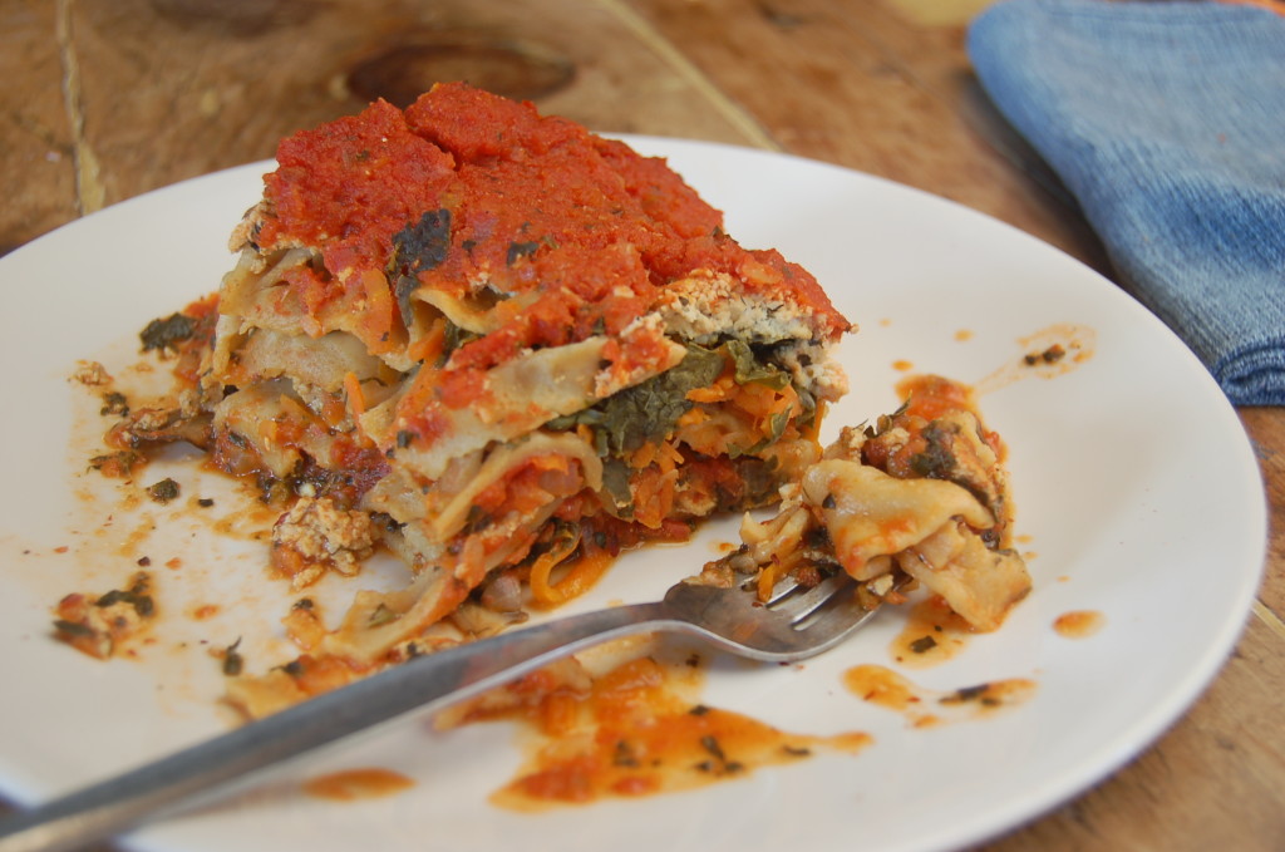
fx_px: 1657
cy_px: 426
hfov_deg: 42.4
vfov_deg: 28.8
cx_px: 642
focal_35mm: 46
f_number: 4.5
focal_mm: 31
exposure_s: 1/30
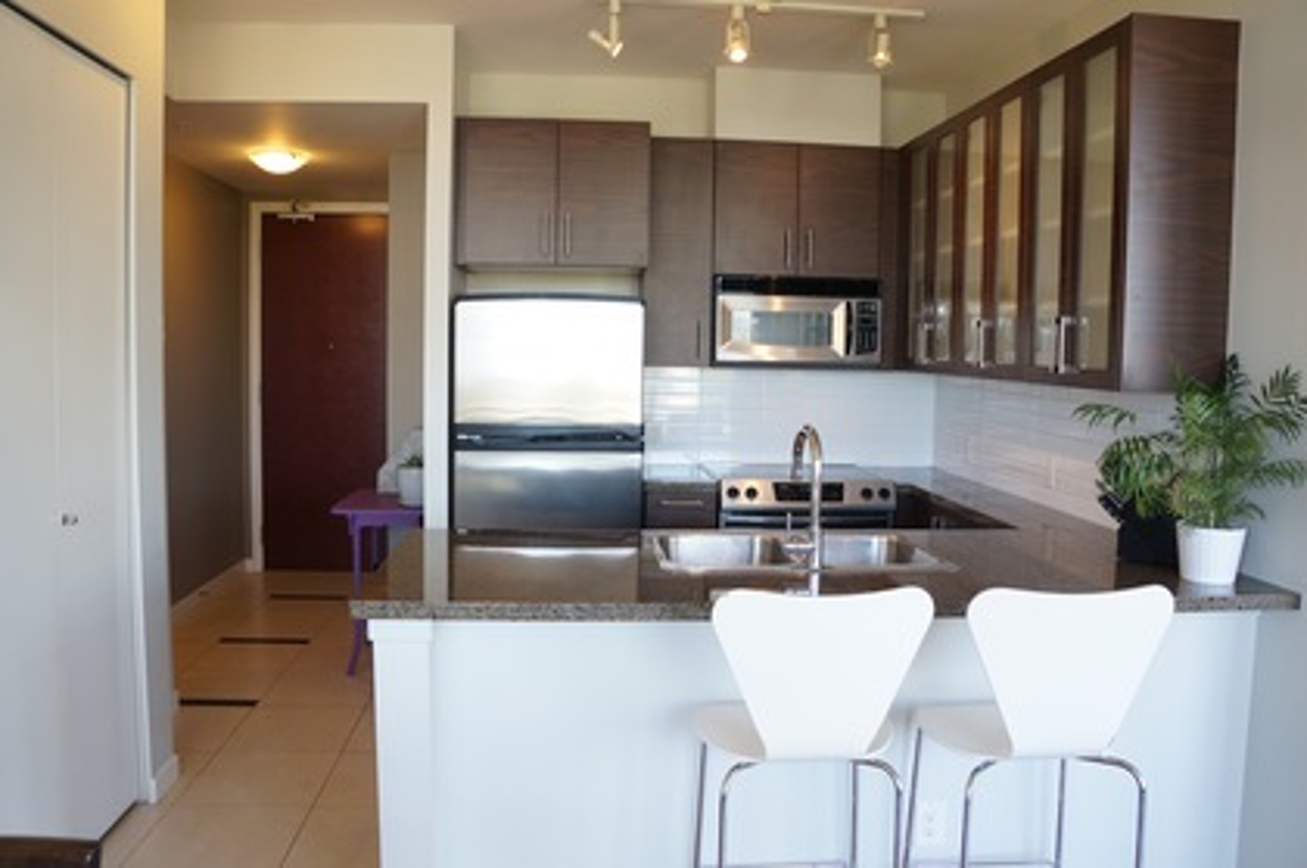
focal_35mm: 27
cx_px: 654
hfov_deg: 67.4
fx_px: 979
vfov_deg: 47.8
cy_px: 434
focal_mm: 18
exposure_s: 1/60
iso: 250
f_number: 4
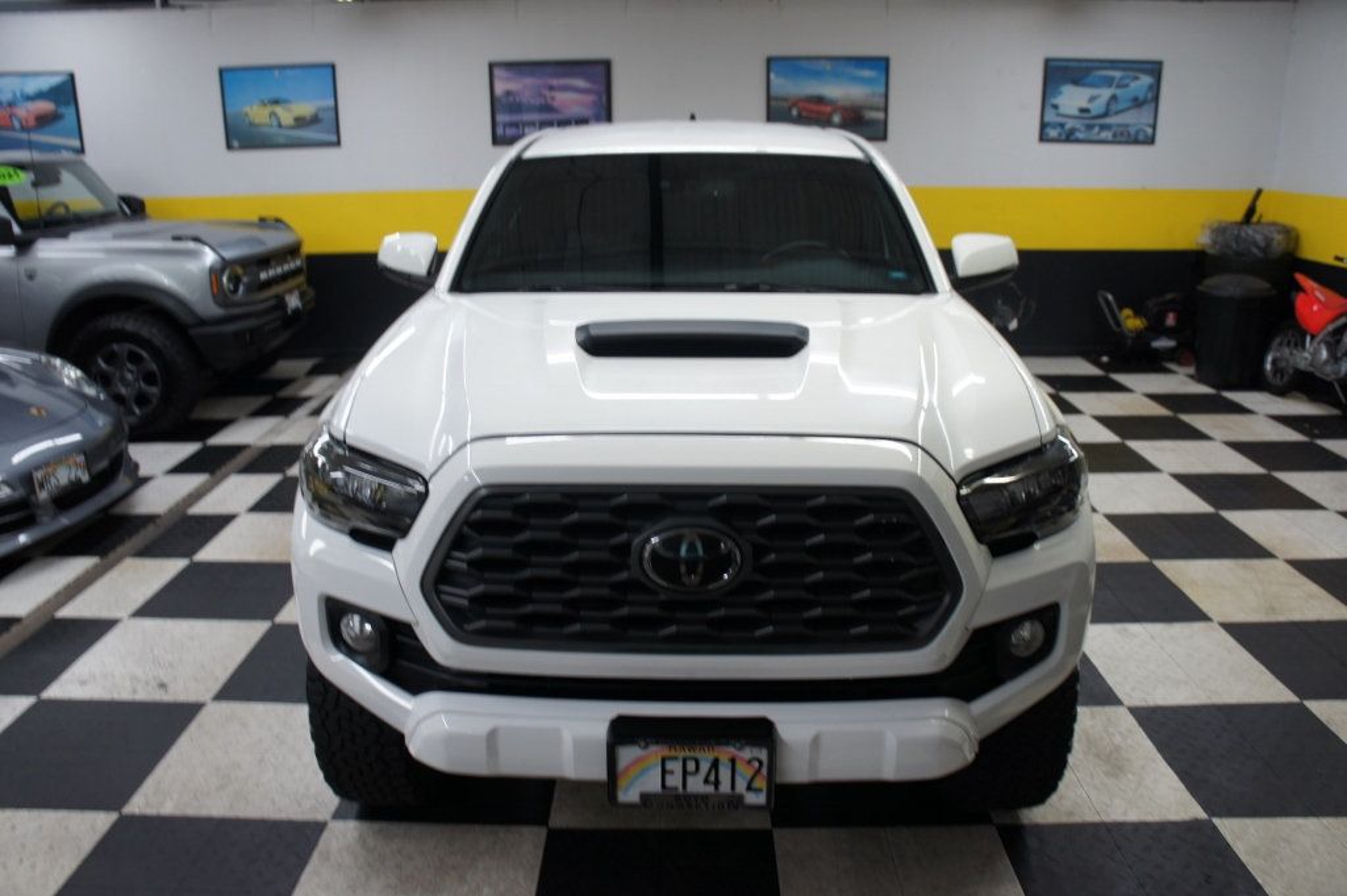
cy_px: 448
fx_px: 1009
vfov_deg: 47.9
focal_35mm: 27
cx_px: 674
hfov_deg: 67.4
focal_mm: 18
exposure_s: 1/30
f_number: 4
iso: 200
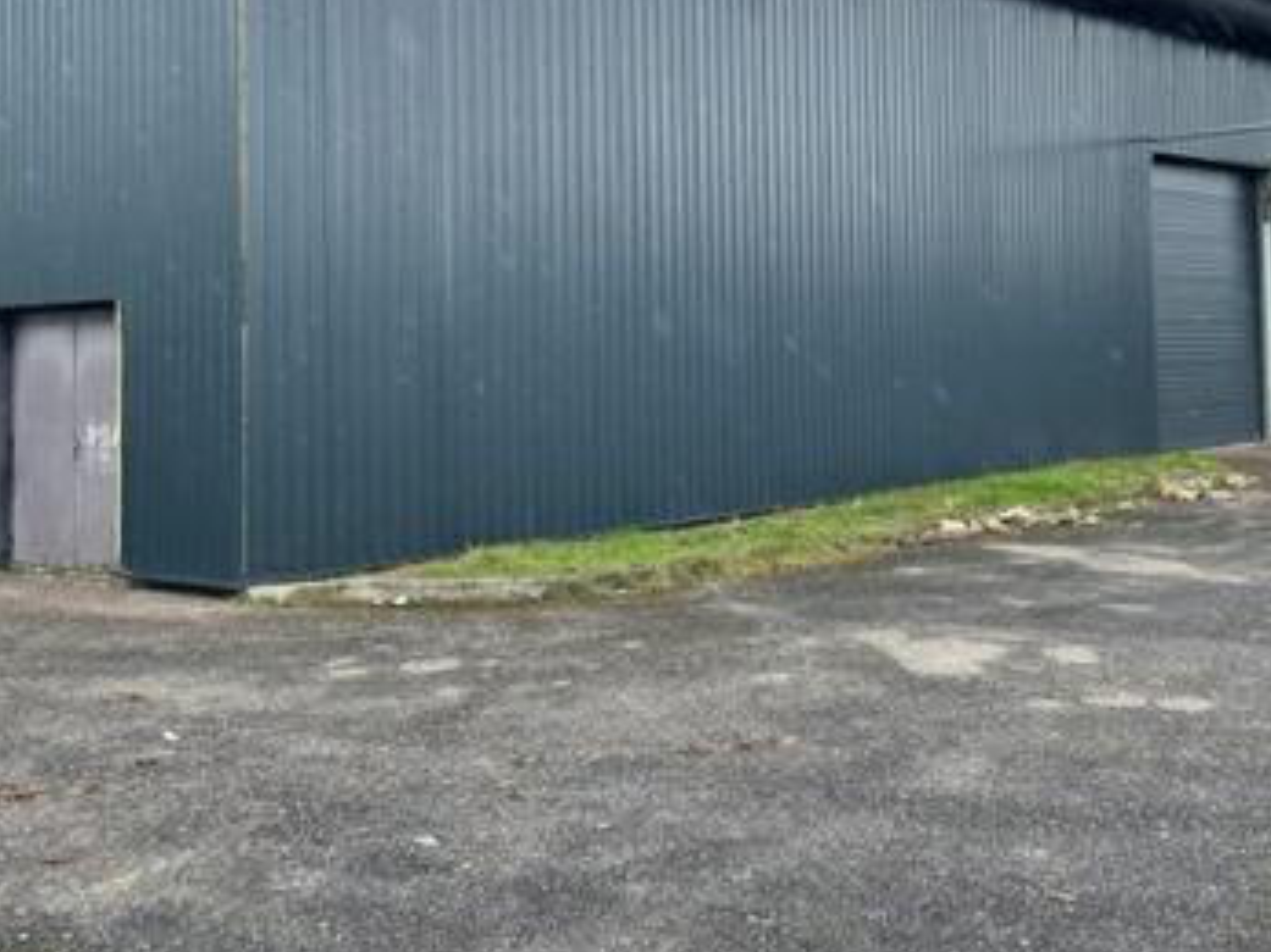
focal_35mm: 48
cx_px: 806
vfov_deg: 29.9
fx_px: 1762
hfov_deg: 39.4
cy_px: 271
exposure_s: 1/612
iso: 32
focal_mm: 4.2
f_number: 1.6
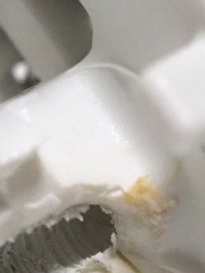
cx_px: 100
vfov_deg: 4.1
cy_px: 244
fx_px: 3834
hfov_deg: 3.1
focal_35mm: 486
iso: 5000
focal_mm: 60
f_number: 5.6
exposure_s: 1/160
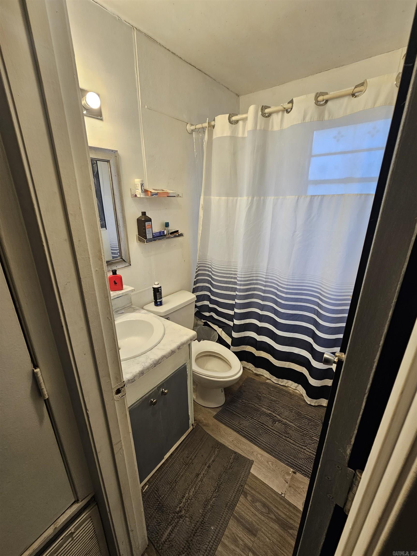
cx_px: 208
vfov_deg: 106.2
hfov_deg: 89.9
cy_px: 278
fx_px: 209
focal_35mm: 13
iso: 80
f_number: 2.2
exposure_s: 1/60
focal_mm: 2.2
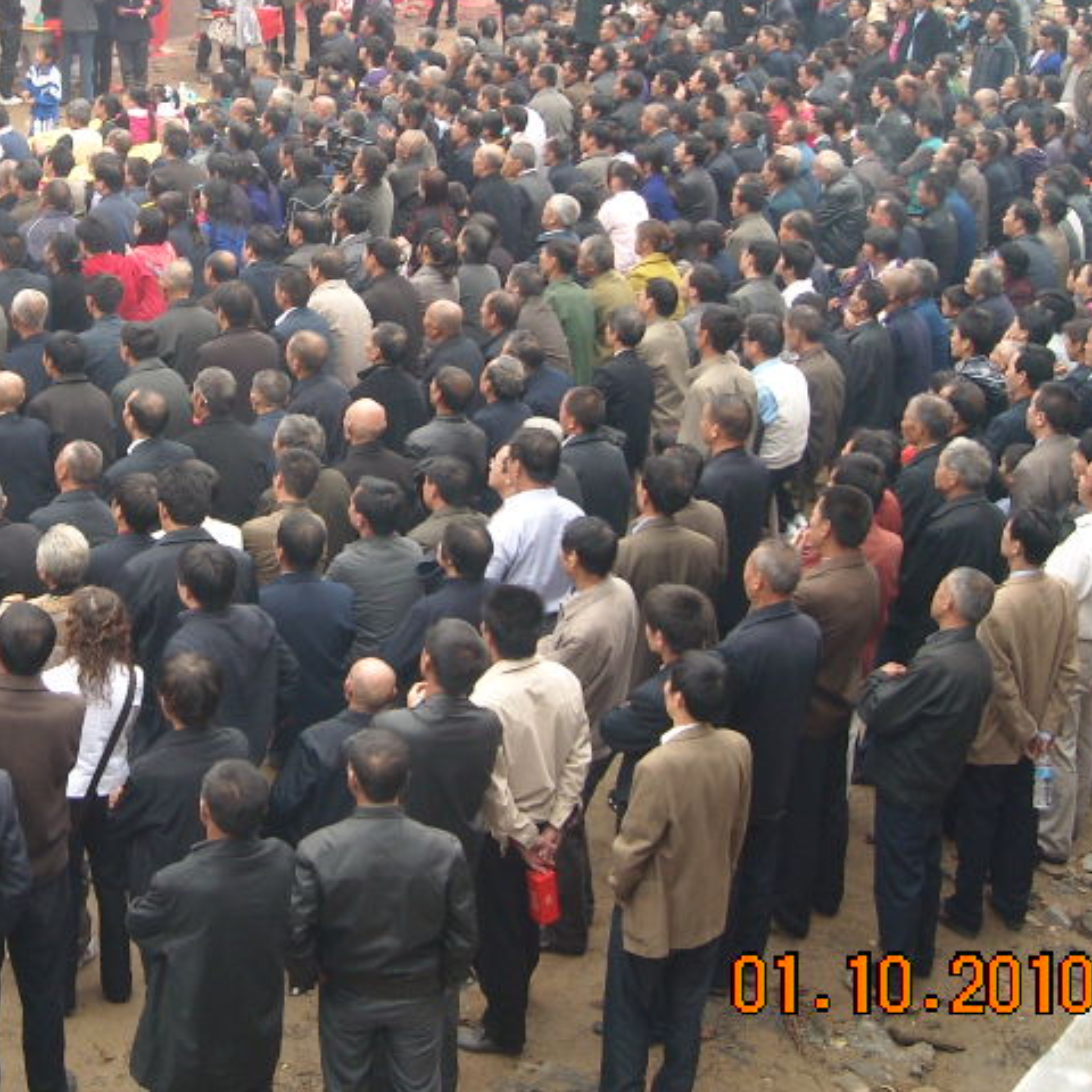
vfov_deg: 25.8
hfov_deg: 25.7
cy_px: 293
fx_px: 2356
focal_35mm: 66
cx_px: 248
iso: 64
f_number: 2.8
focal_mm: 5.7
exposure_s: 1/168
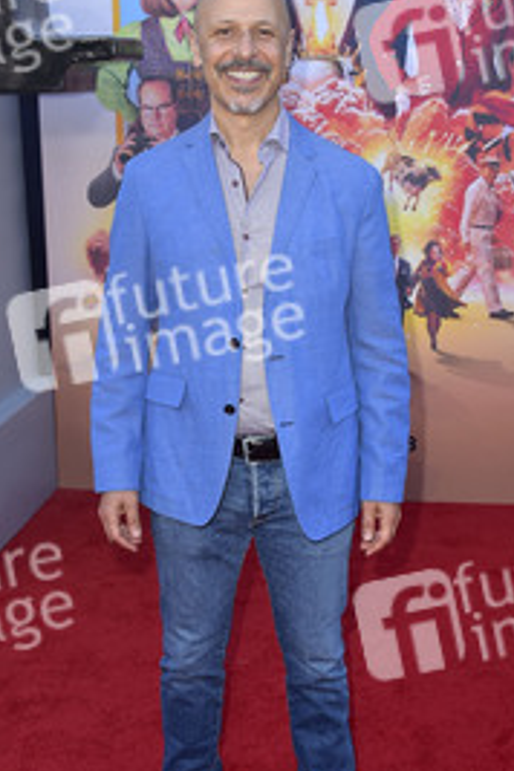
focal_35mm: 48
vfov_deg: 40.9
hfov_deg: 28.1
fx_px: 1028
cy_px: 468
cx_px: 241
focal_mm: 32
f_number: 6.3
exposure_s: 1/250
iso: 400
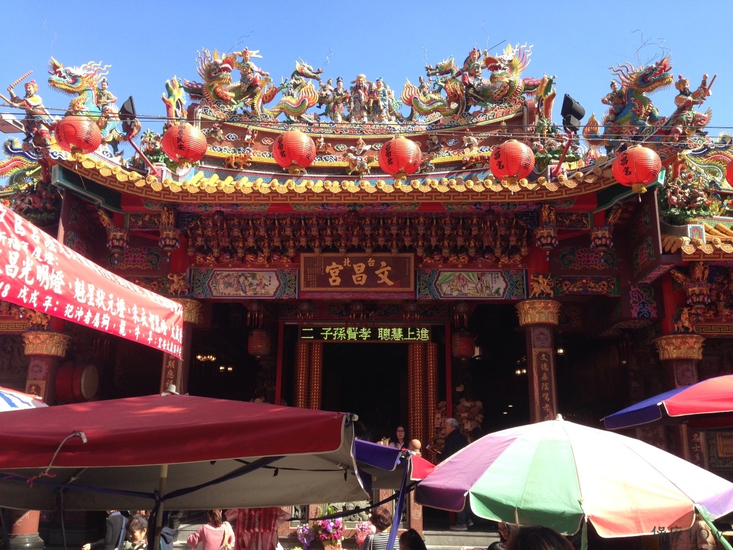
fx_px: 699
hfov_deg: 55.4
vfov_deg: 42.9
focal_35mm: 33
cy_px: 275
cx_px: 366
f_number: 2.4
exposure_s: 1/536
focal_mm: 4.12
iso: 50
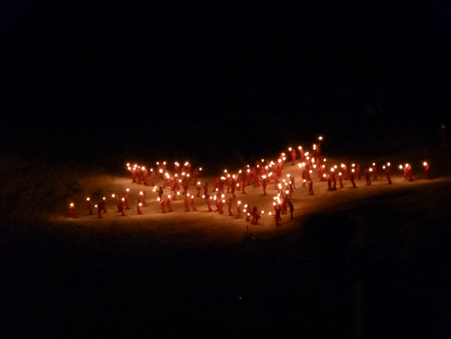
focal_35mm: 311
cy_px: 170
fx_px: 4053
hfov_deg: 6.4
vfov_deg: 4.8
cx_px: 226
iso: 800
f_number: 4.1
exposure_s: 1/8
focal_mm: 55.9
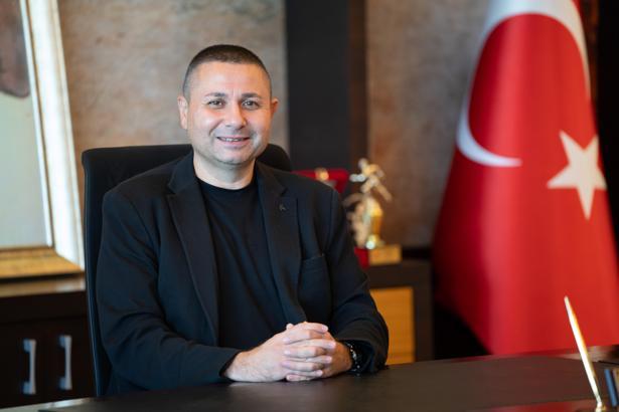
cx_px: 310
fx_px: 3048
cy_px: 206
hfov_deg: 11.6
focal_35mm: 177
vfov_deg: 7.7
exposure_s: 1/160
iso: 1250
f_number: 2.8
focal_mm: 177.3
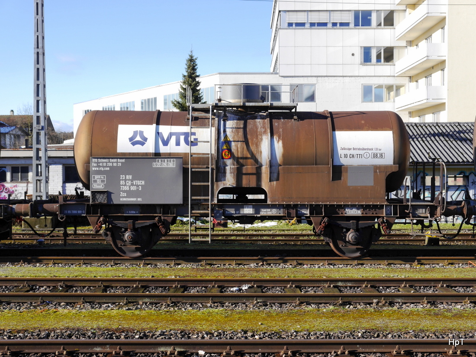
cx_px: 238
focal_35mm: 56
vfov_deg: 26.1
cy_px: 178
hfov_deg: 34.3
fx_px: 770
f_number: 7.1
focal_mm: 28
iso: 160
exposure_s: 1/250
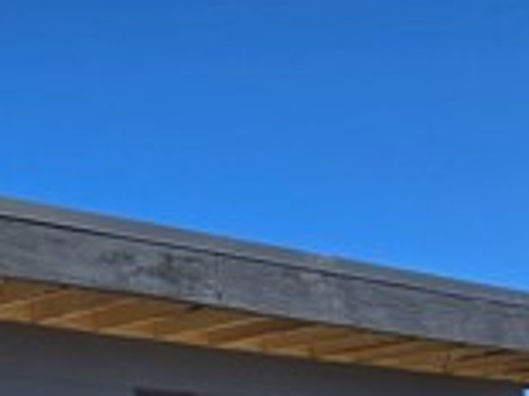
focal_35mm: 95
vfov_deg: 14.7
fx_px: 1451
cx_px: -392
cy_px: 539
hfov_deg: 17.3
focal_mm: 6.3
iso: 12
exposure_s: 1/970
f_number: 1.7
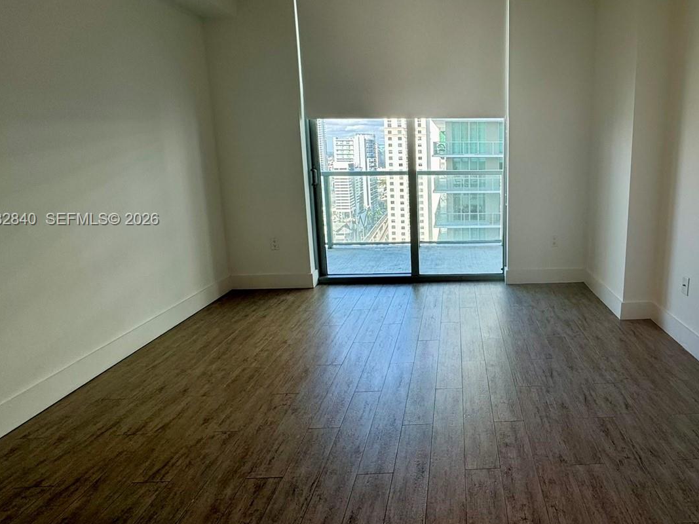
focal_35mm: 21
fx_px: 424
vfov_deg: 63.1
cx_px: 479
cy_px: 220
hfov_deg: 75.9
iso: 40
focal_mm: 2.22
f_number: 2.2
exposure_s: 1/167
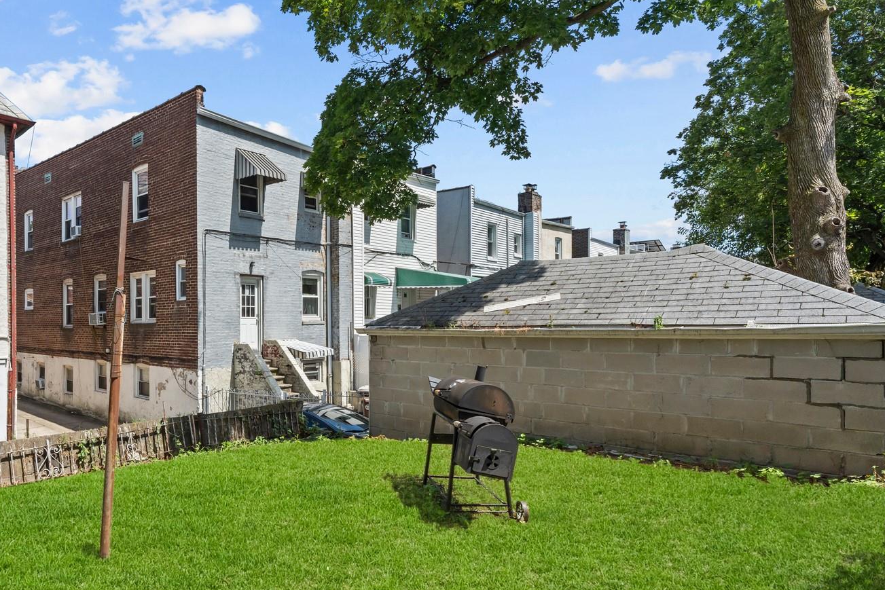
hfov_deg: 75.1
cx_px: 266
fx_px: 541
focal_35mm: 22
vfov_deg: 56.8
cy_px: 353
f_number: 10
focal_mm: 14
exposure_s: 1/800
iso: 400
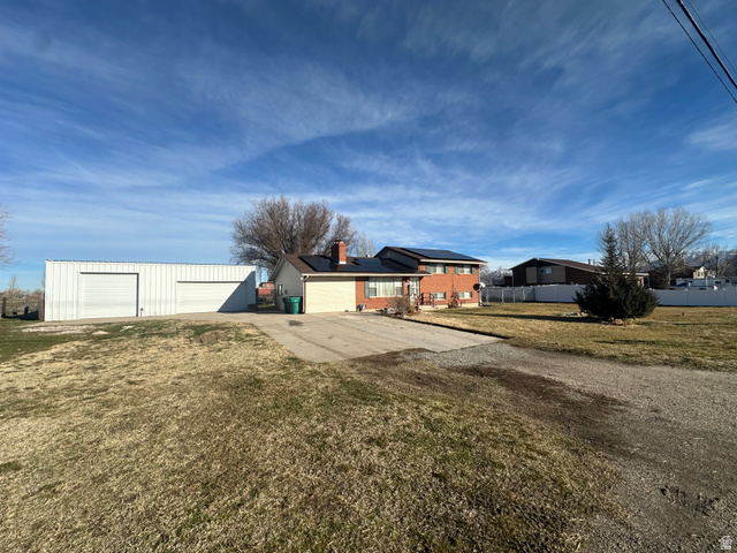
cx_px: 368
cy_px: 276
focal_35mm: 14
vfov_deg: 85.7
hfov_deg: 102.1
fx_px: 298
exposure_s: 1/2618
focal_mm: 2.22
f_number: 2.2
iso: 50
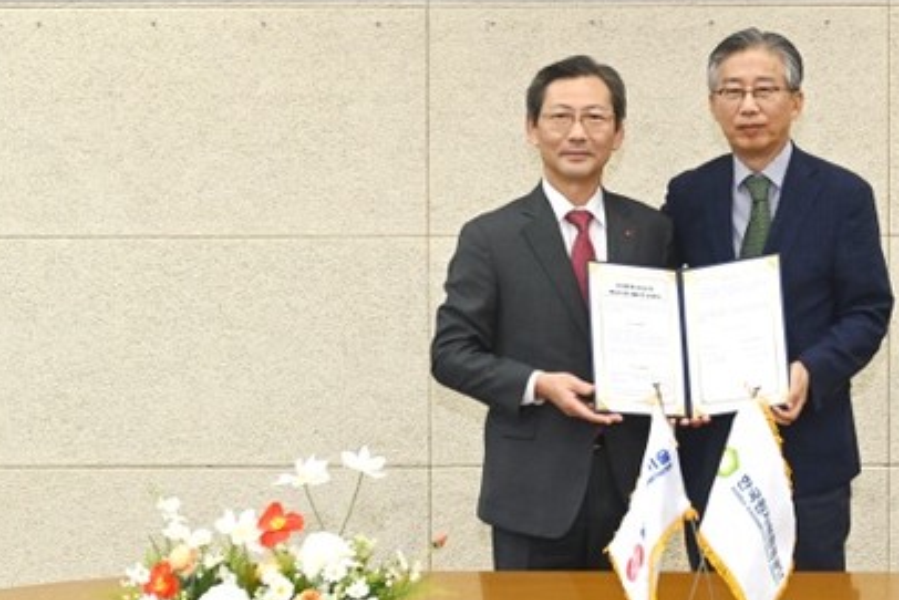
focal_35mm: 65
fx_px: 1624
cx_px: 649
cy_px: 210
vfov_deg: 20.9
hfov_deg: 30.5
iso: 2000
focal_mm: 44
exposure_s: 1/250
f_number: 5.6
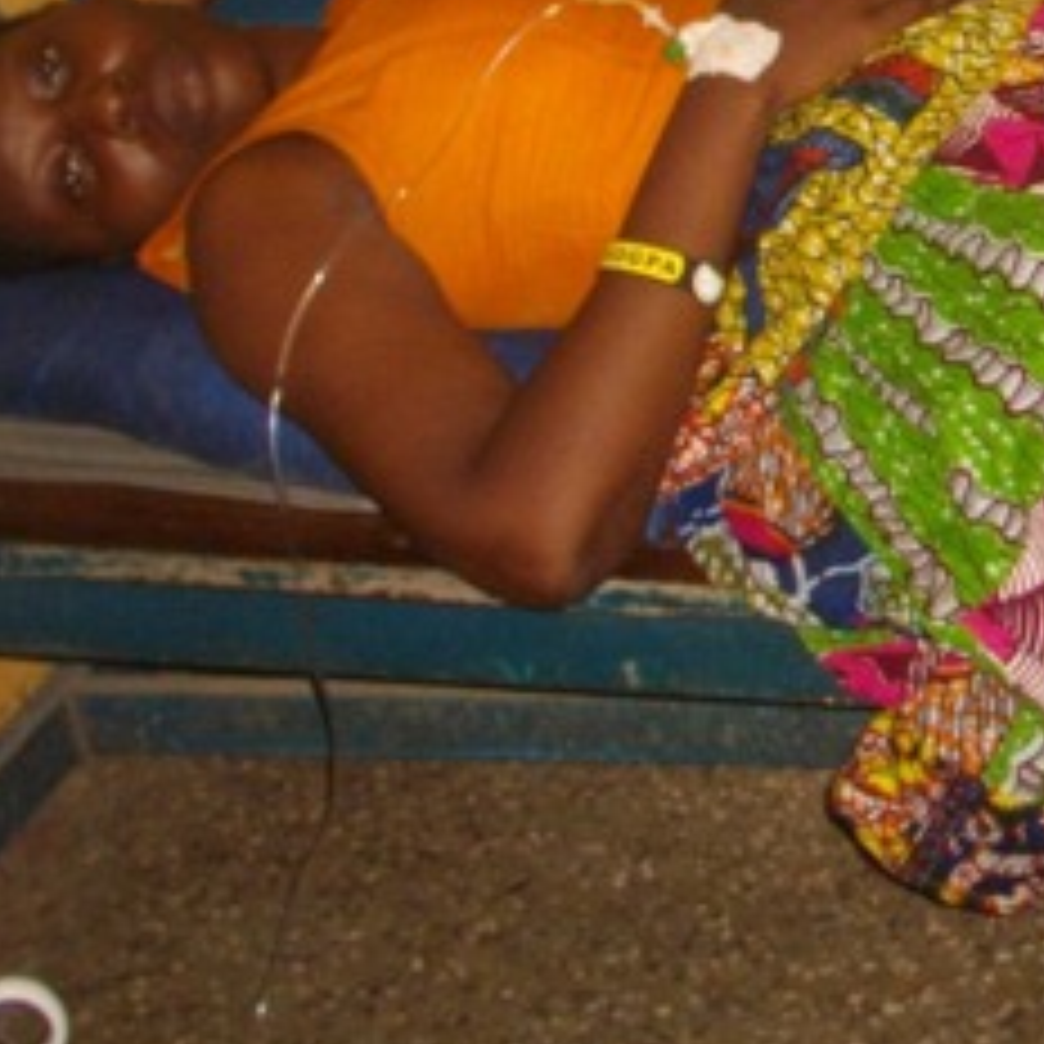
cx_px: 1323
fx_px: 3856
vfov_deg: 15.1
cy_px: -14
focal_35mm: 113
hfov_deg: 14.8
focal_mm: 6.2
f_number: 2.8
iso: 207
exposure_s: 1/50
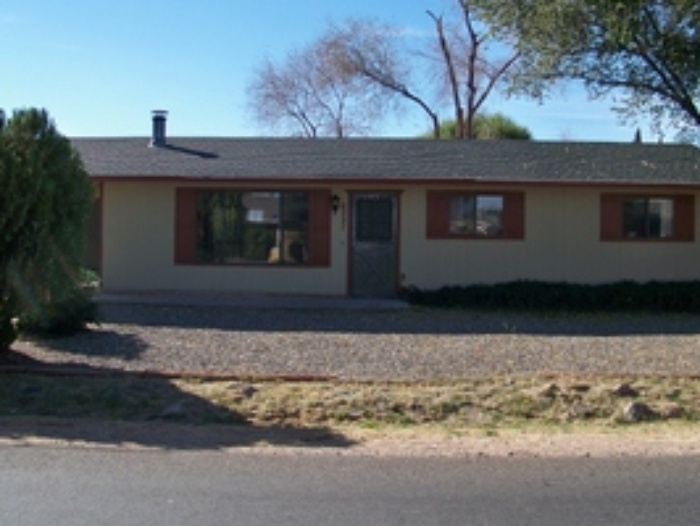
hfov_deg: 43.8
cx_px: 345
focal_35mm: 43
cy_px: 213
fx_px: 870
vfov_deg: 33.6
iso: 64
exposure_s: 1/640
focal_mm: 5.85
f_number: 2.8
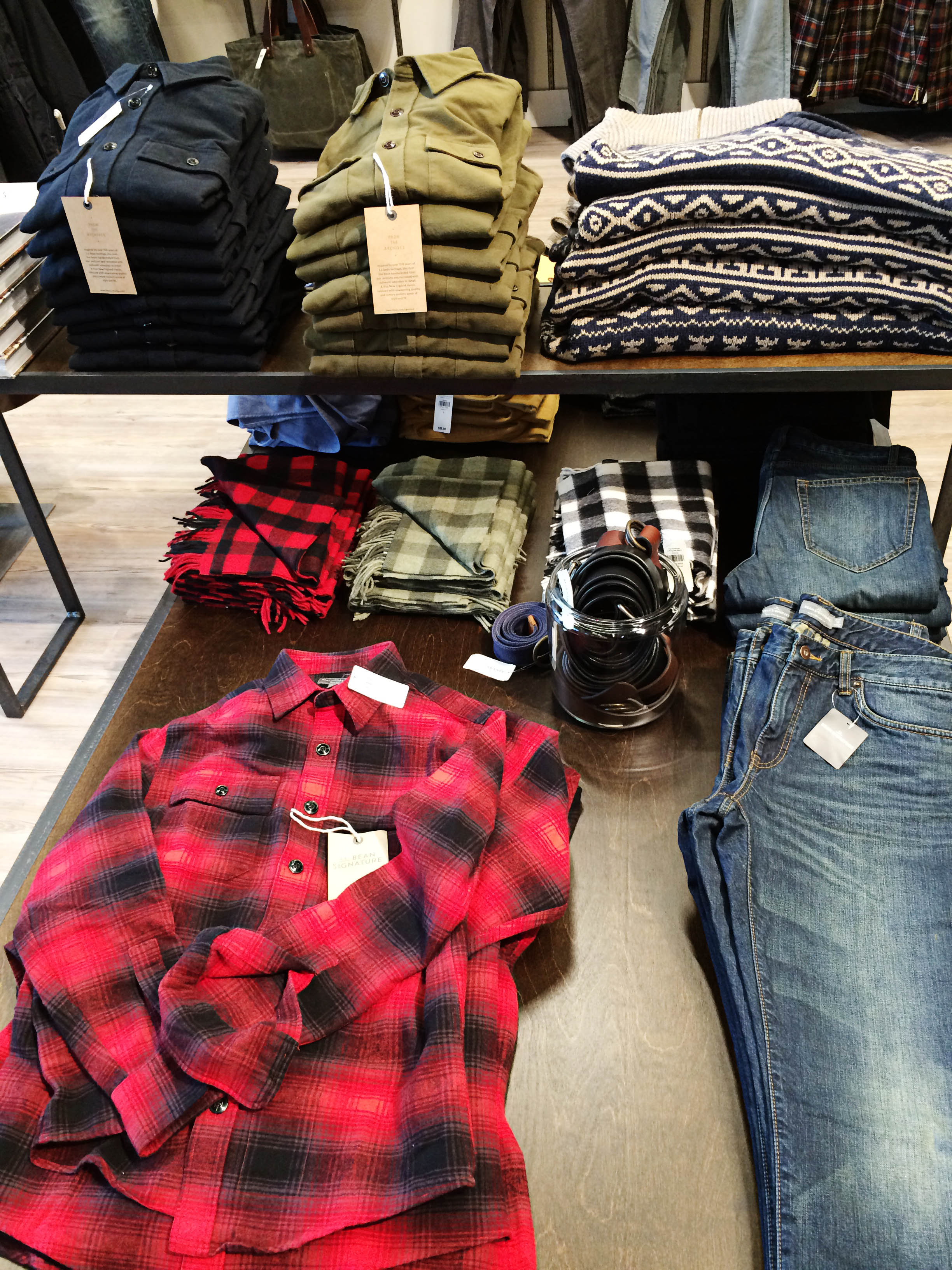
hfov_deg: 48.2
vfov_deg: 61.7
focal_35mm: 29
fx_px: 1063
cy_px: 635
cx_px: 476
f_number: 2.2
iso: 125
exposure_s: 1/30
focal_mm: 4.15
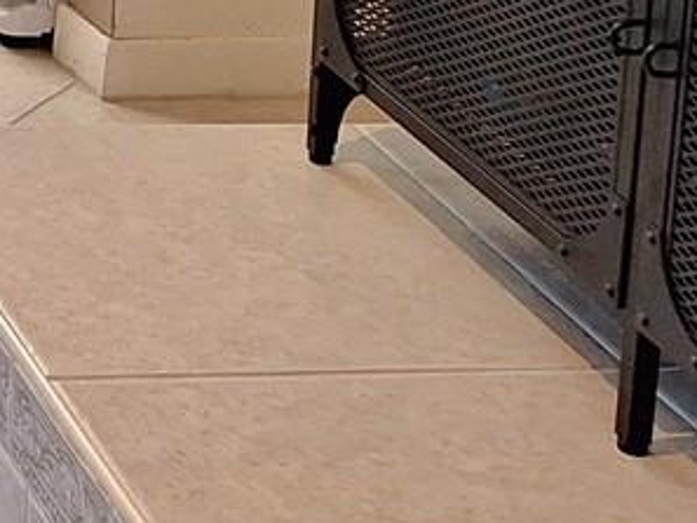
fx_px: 2498
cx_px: -716
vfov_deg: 10.7
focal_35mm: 124
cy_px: -600
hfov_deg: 13.5
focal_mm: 5.54
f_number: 1.8
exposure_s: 1/40
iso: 125
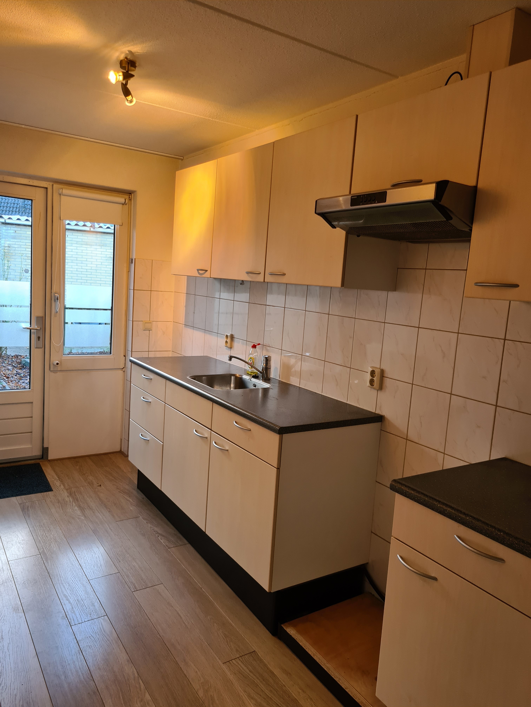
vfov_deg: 67.3
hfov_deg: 53.1
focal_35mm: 26
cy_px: 354
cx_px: 266
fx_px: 532
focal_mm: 5.4
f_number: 1.8
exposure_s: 1/50
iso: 200
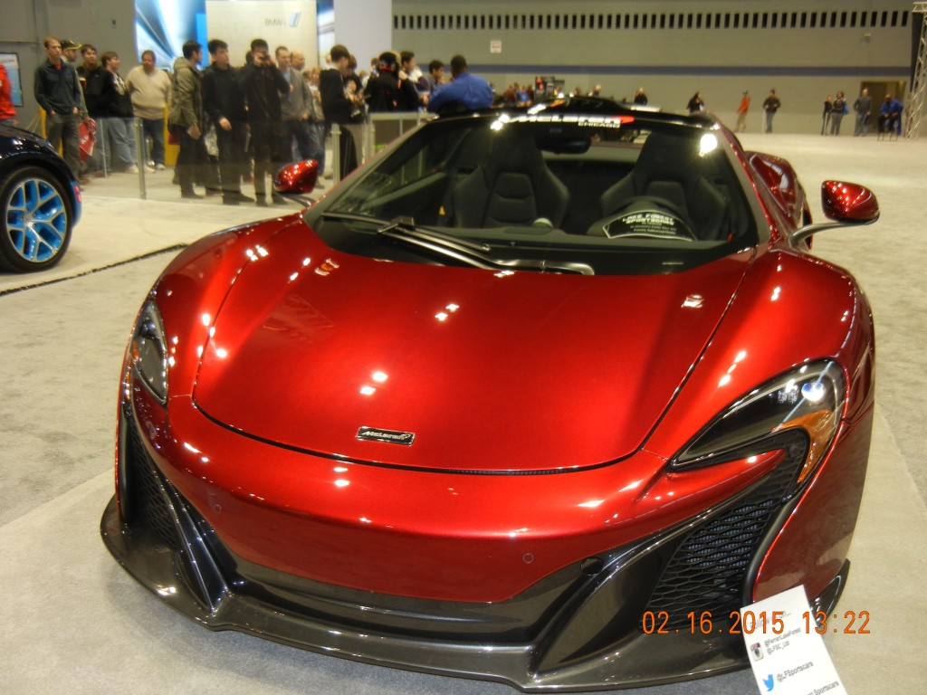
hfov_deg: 54.0
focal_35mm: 34
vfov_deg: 41.8
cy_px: 348
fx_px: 911
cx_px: 464
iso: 200
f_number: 3.6
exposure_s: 1/30
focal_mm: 6.2
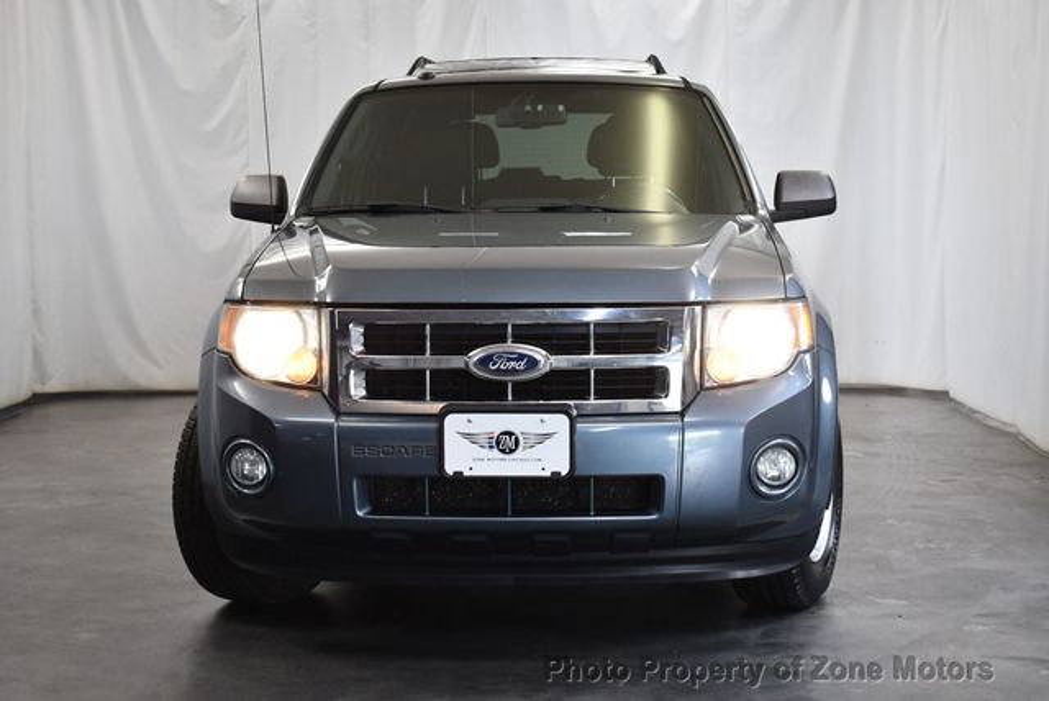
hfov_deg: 34.5
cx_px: 524
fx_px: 1692
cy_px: 350
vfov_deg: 23.4
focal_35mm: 58
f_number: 4.2
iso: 800
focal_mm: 29
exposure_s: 1/200
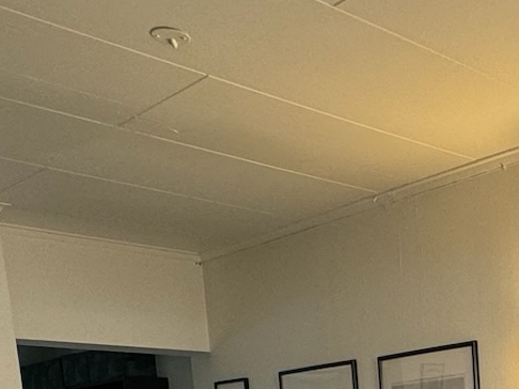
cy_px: 603
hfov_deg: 30.0
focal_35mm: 59
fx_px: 884
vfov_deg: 20.7
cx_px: 544
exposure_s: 1/50
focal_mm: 2.22
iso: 160
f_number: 2.2
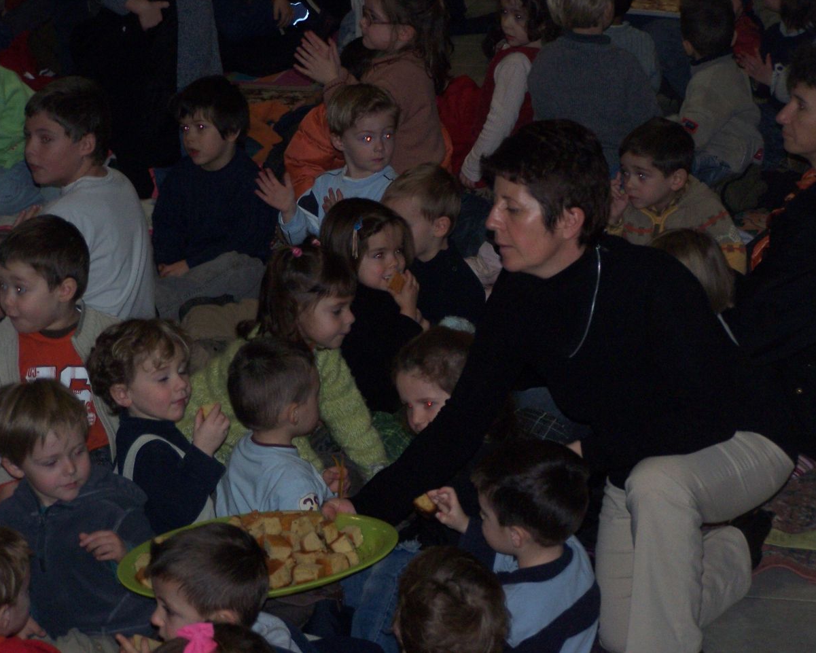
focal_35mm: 134
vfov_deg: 11.5
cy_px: 326
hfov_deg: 14.4
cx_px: 431
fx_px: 3236
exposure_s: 1/90
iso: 140
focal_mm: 21.2
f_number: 3.2
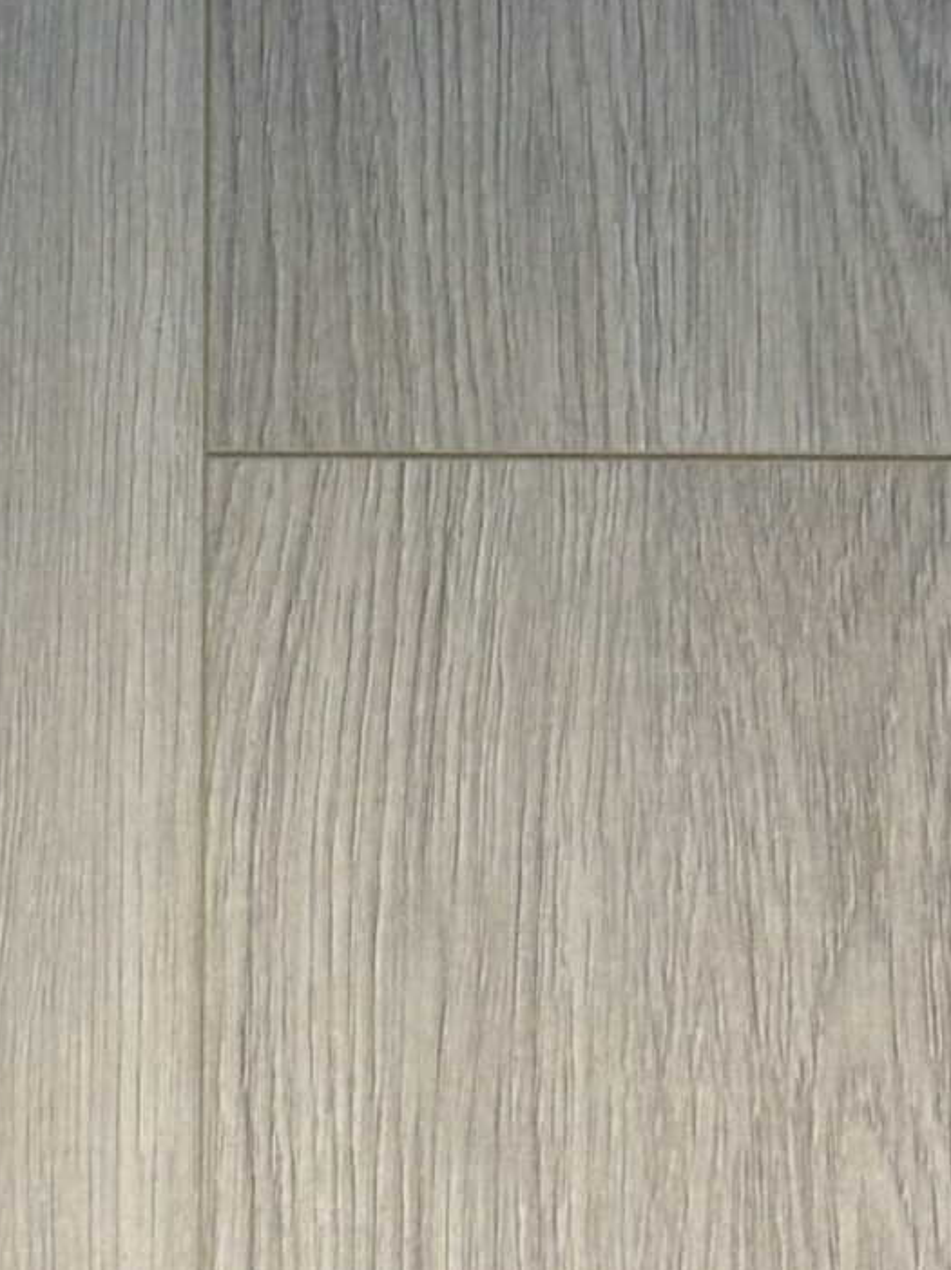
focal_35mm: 190
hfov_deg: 7.8
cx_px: 406
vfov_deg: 10.4
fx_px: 6966
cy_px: 455
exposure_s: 1/100
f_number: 1.6
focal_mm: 5.96
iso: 80
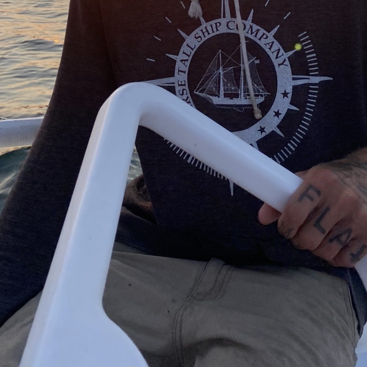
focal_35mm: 55
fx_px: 660
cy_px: -63
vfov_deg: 27.6
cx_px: 215
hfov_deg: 31.0
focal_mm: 4.25
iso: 32
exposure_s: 1/839
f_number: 1.8
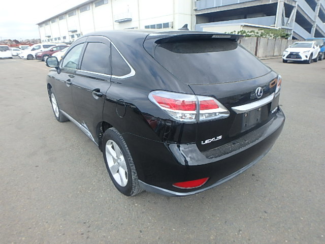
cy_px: 122
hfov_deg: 79.0
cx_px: 162
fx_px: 197
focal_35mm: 21
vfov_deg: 63.4
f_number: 3.5
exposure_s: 1/500
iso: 125
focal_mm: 3.7
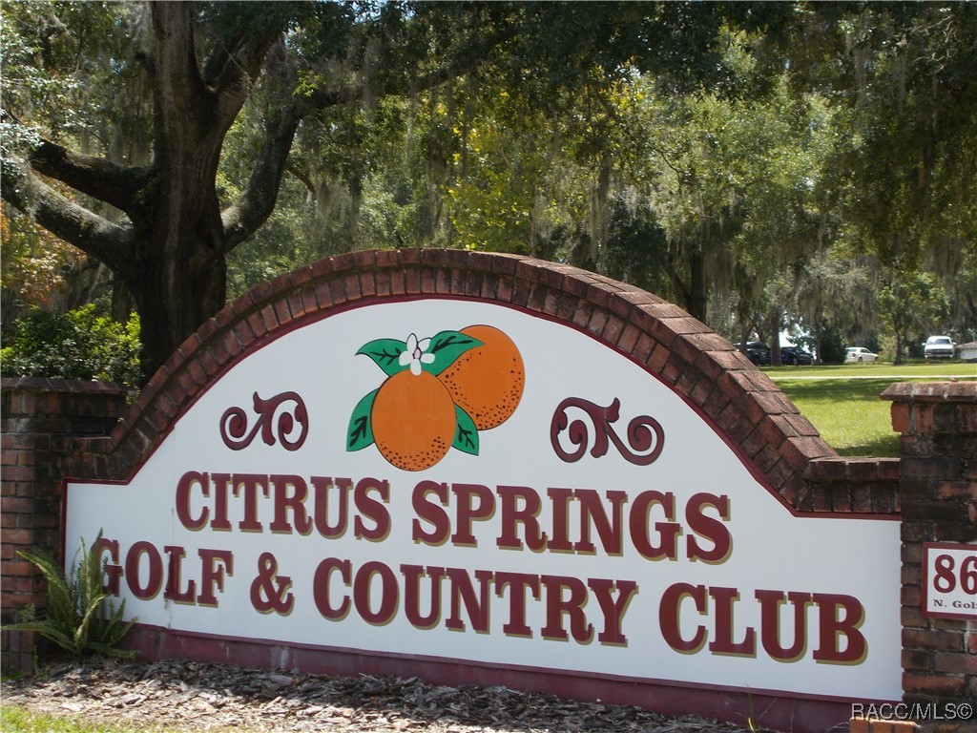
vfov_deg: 22.3
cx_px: 488
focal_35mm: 66
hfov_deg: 29.4
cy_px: 366
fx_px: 1863
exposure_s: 1/200
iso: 80
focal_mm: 11.8
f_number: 5.3
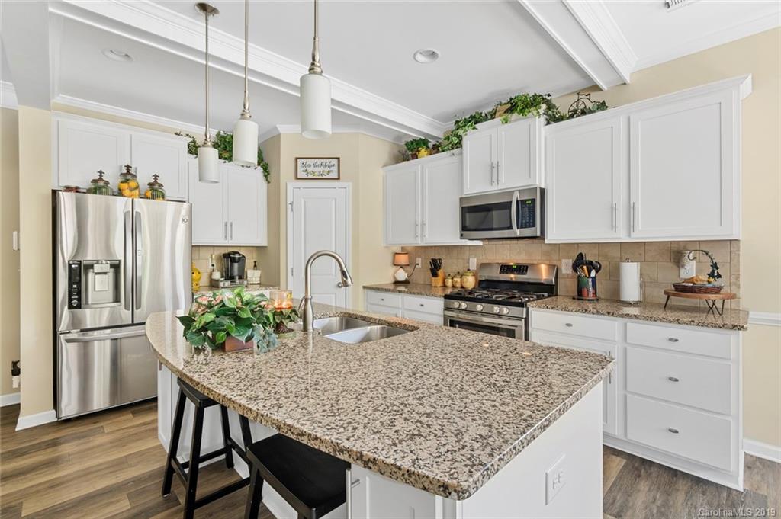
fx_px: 325
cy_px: 260
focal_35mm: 15
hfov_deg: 100.4
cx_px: 390
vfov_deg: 77.2
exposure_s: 1/1.67
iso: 250
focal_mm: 10
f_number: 8
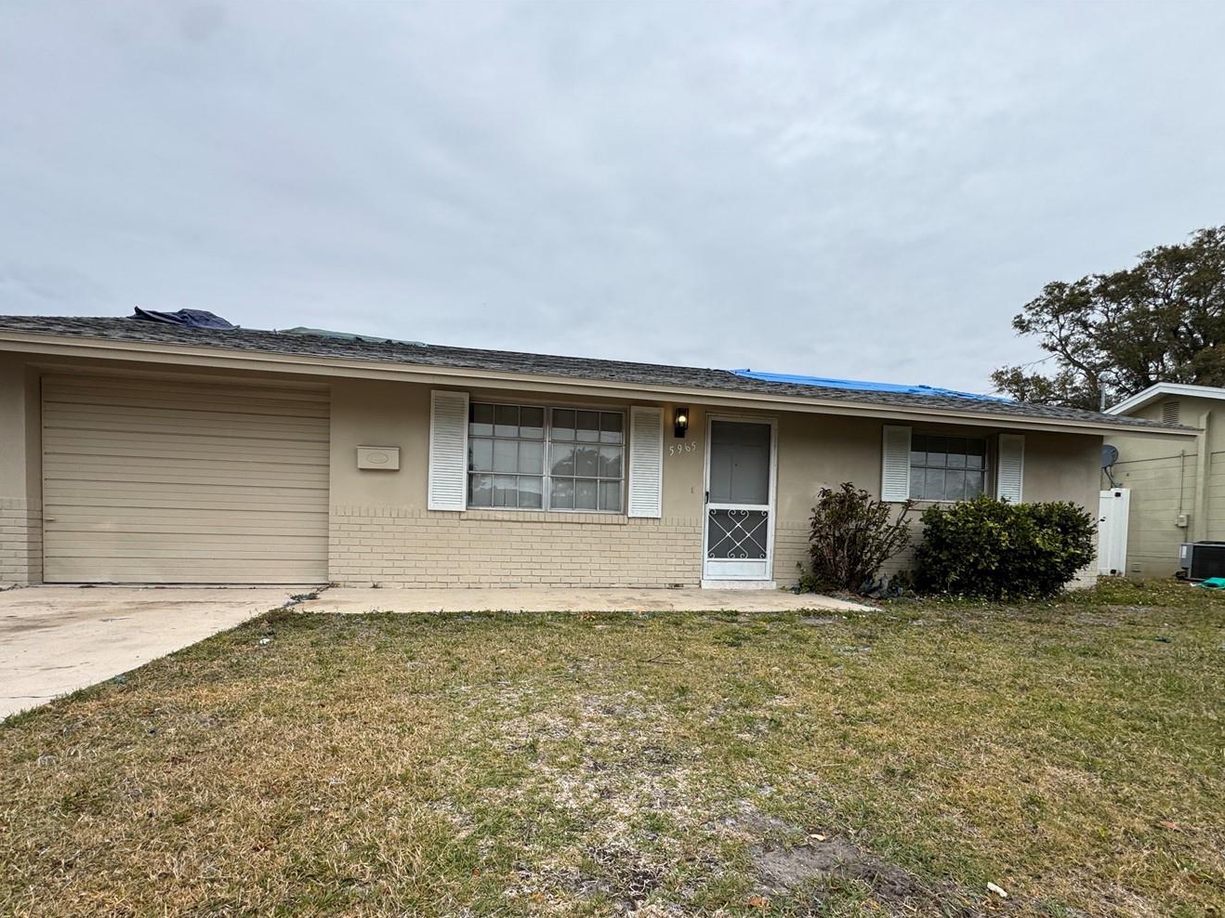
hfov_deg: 91.0
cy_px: 554
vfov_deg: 73.8
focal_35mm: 17
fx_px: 601
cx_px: 624
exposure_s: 1/352
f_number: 2.2
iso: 40
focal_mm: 2.22
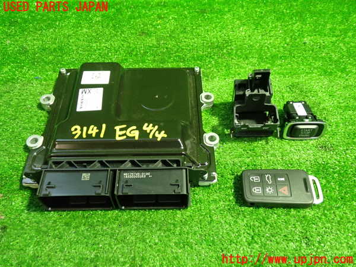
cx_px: 178
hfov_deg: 60.0
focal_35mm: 30
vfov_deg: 46.8
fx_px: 309
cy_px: 134
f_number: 2.3
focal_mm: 5.4
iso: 640
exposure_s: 1/30
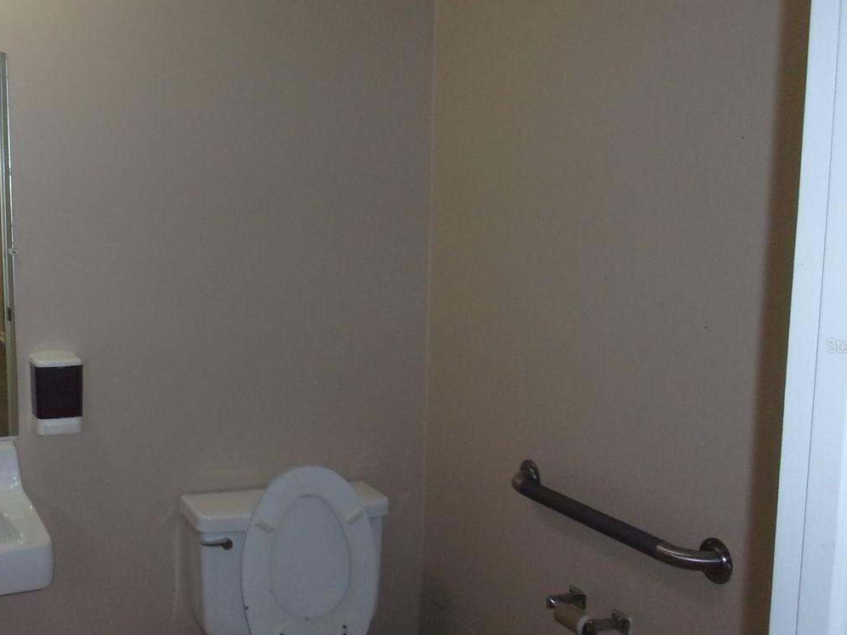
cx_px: 227
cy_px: 345
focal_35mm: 45
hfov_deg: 41.0
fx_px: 1101
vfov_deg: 32.2
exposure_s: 1/34
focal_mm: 5.1
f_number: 3.9
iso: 200
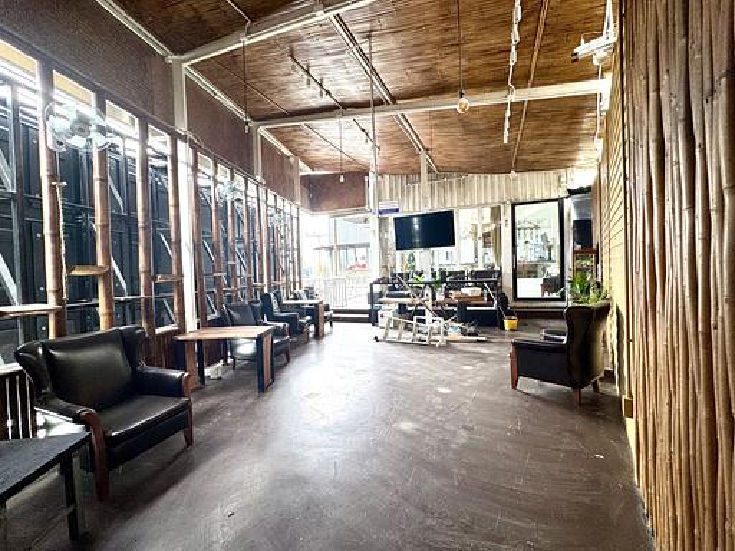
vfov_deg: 85.7
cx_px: 368
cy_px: 276
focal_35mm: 14
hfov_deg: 102.1
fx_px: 297
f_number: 2.2
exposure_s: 1/100
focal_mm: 2.22
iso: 80
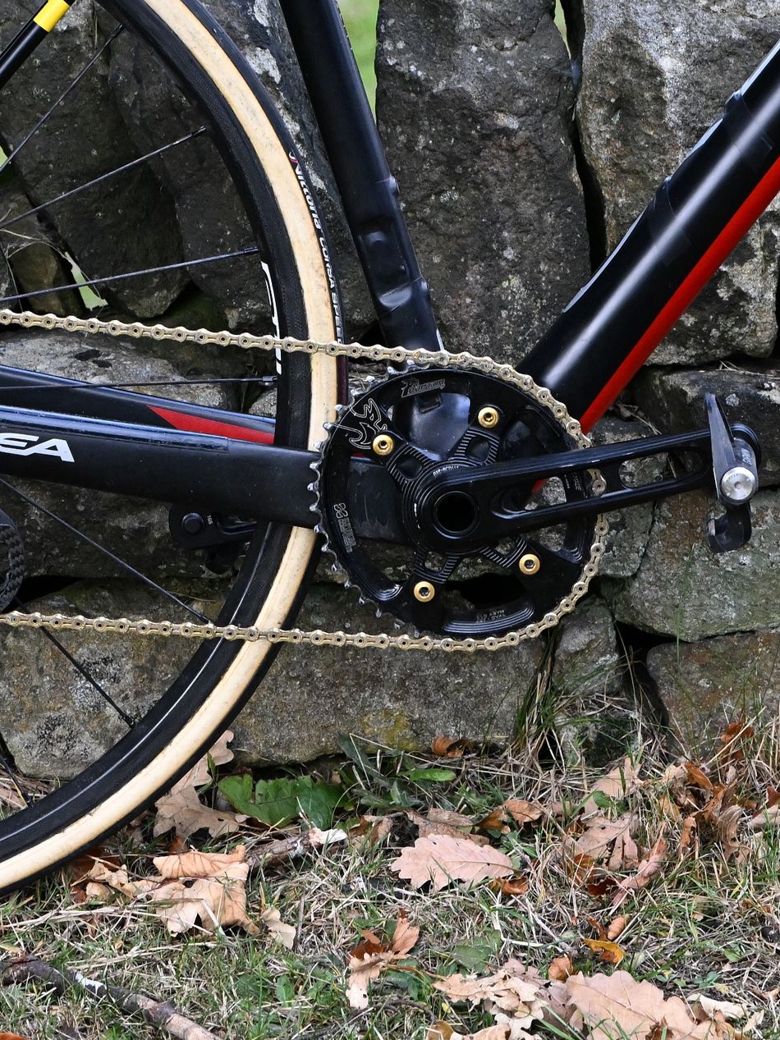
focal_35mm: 102
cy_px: 523
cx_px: 112
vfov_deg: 19.3
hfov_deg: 14.4
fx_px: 3065
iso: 2500
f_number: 5.6
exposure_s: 1/1250
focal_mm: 70
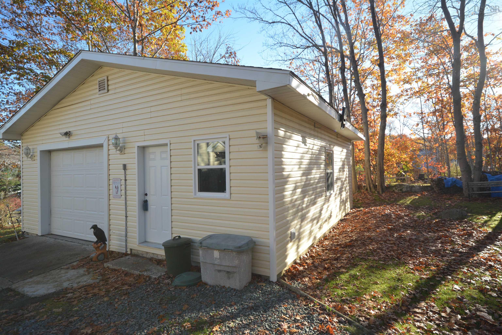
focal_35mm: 20
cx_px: 251
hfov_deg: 85.4
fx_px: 272
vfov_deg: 63.2
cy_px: 168
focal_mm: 13
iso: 200
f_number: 7.1
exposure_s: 1/200
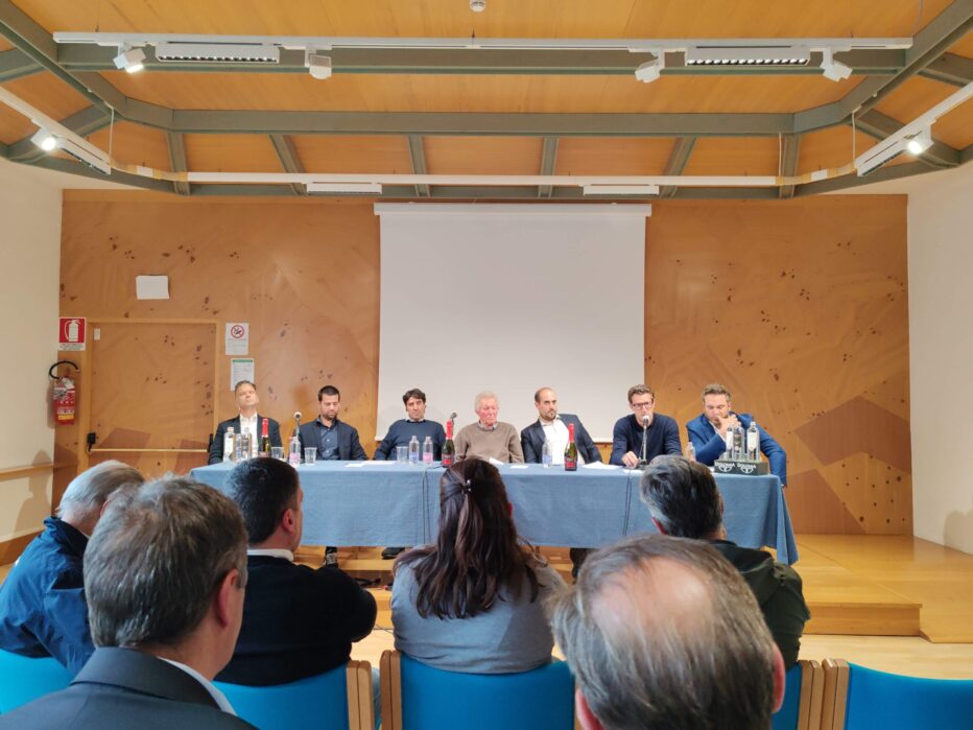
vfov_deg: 51.4
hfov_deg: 65.3
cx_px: 486
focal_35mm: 27
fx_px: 759
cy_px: 365
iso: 800
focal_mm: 6.12
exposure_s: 1/100
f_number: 1.9
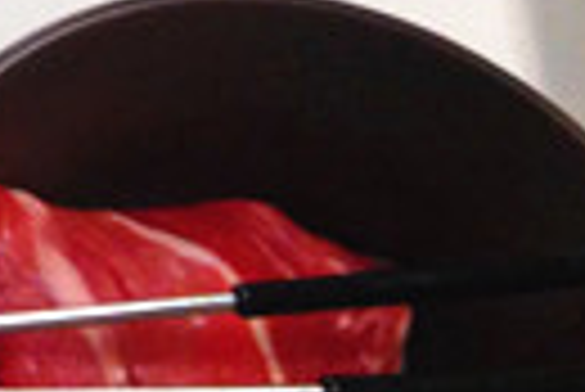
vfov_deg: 8.5
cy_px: -171
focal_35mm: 158
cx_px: -662
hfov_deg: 11.4
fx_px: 2570
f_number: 2.4
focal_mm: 4.12
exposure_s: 1/20
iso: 200
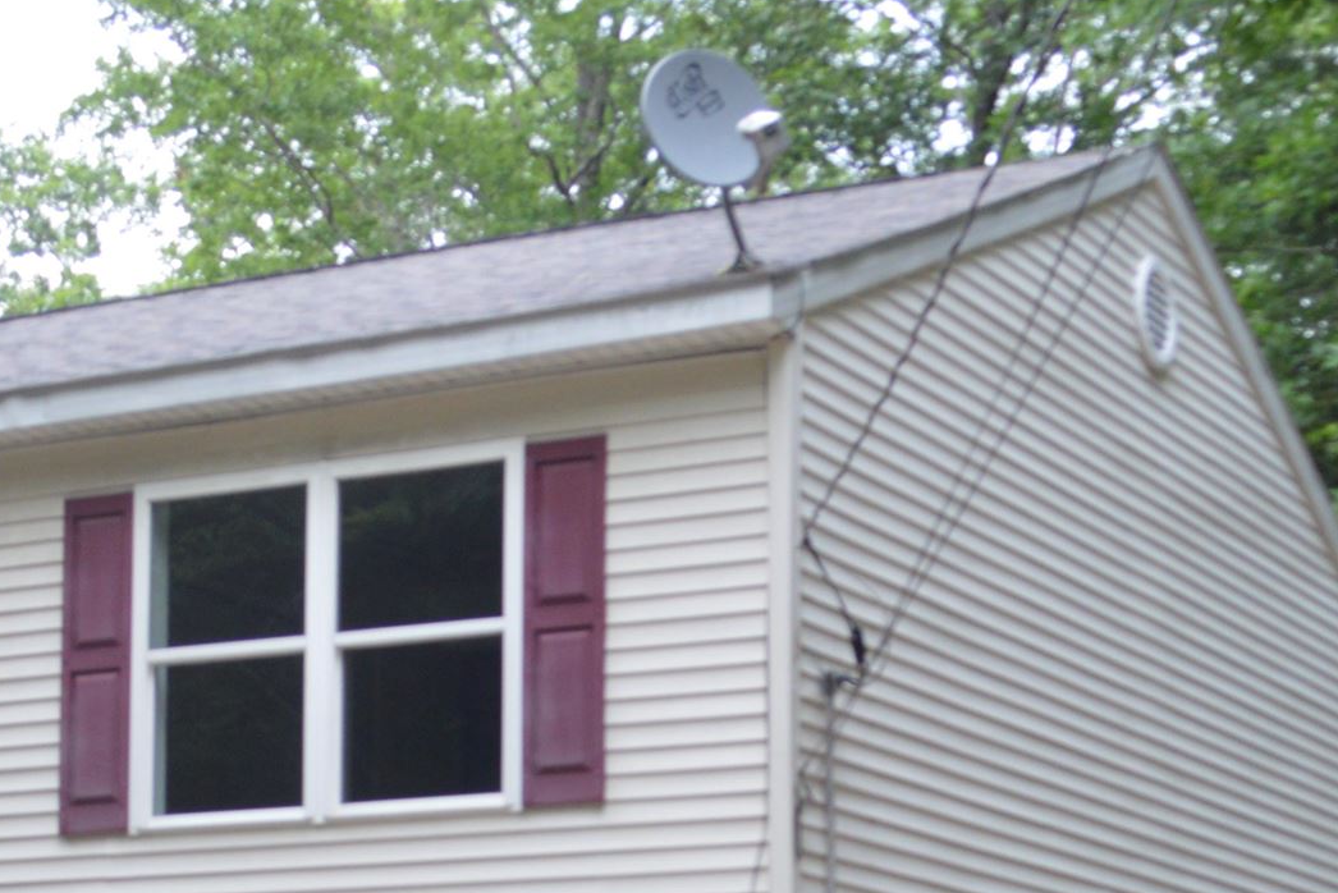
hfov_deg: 23.1
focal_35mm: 88
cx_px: 562
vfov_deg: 14.9
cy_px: 1125
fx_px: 3271
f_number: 5
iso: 400
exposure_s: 1/100
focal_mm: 20
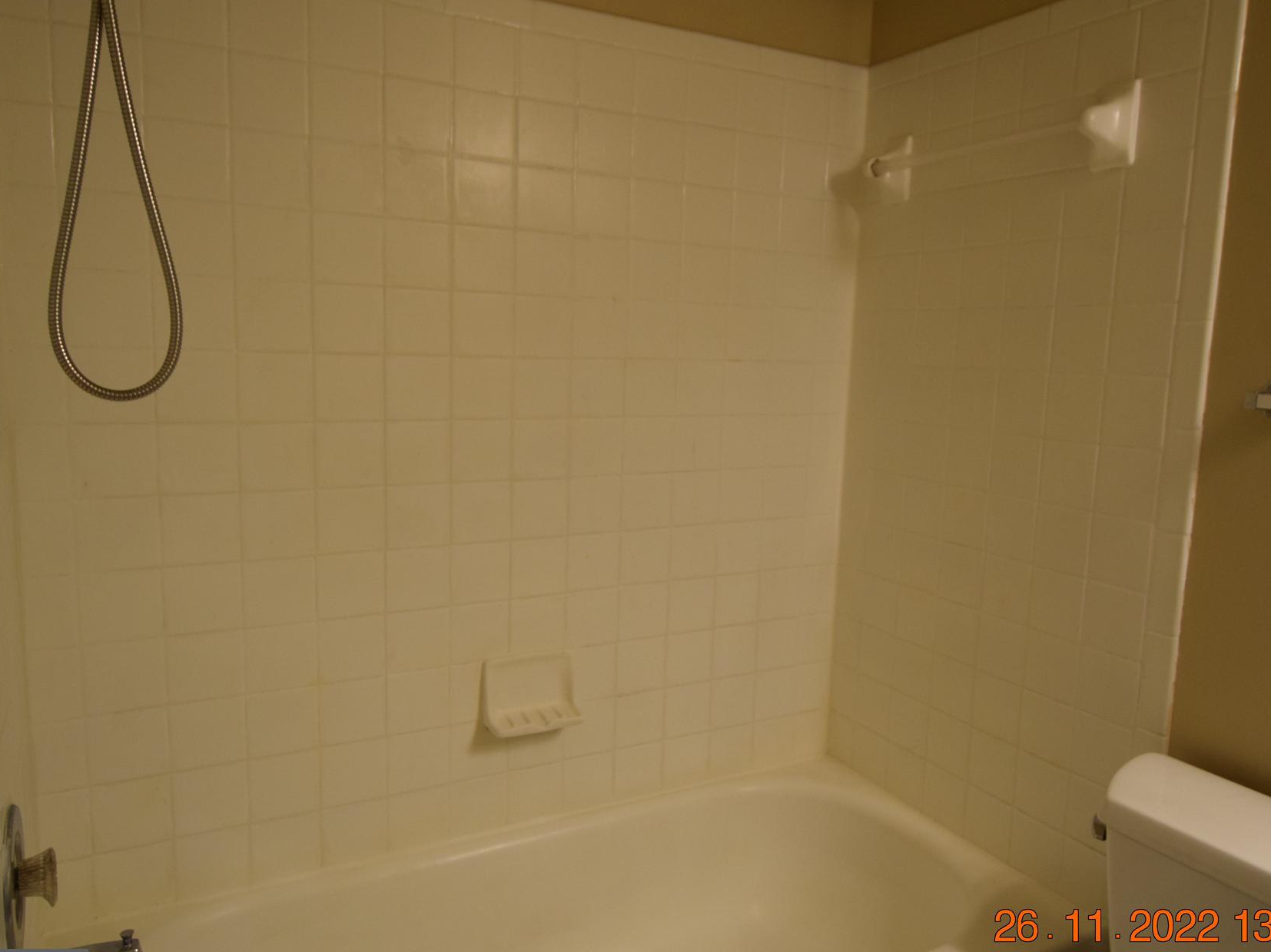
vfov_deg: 54.9
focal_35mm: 25
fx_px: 918
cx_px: 705
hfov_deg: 69.2
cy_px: 481
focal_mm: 14
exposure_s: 1/60
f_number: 4
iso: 720
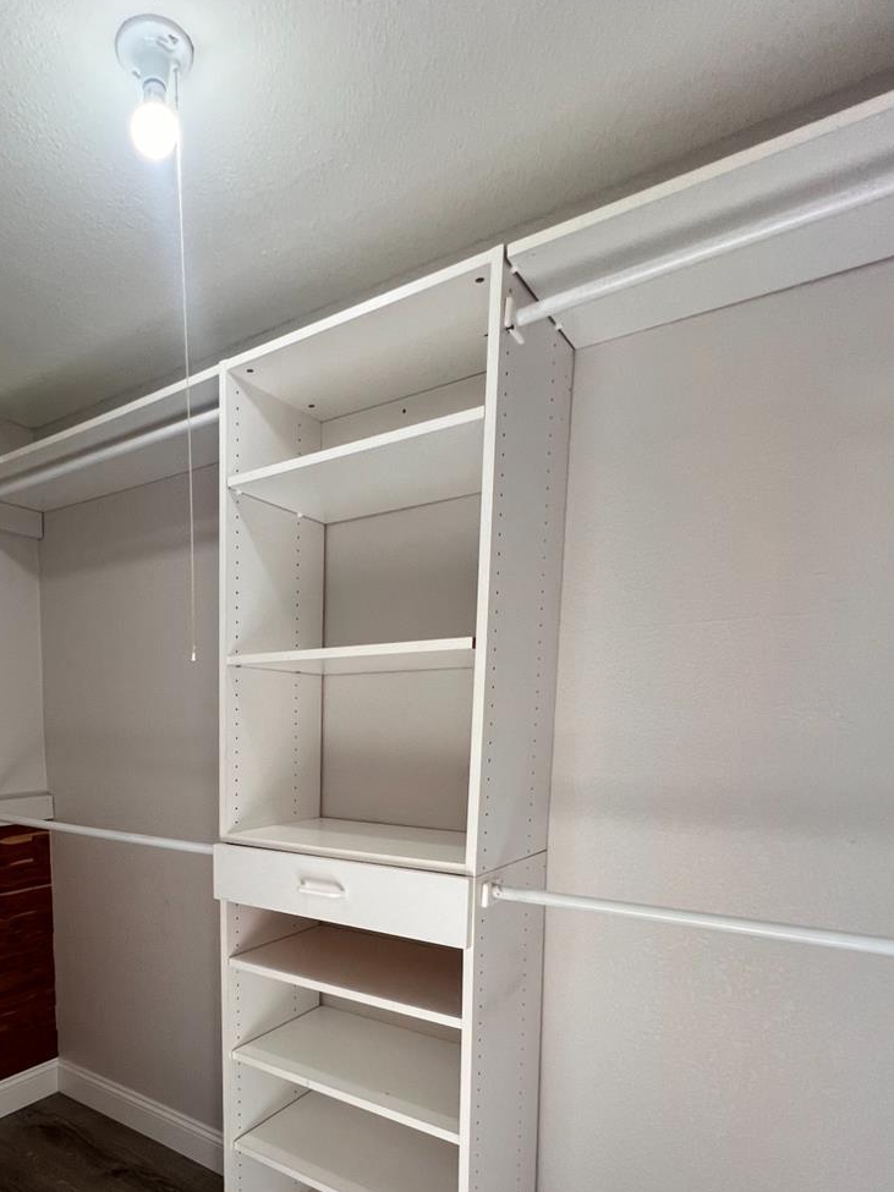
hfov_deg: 63.4
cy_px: 813
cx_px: 265
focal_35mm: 20
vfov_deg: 78.6
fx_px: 689
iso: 100
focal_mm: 1.57
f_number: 1.8
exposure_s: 1/120
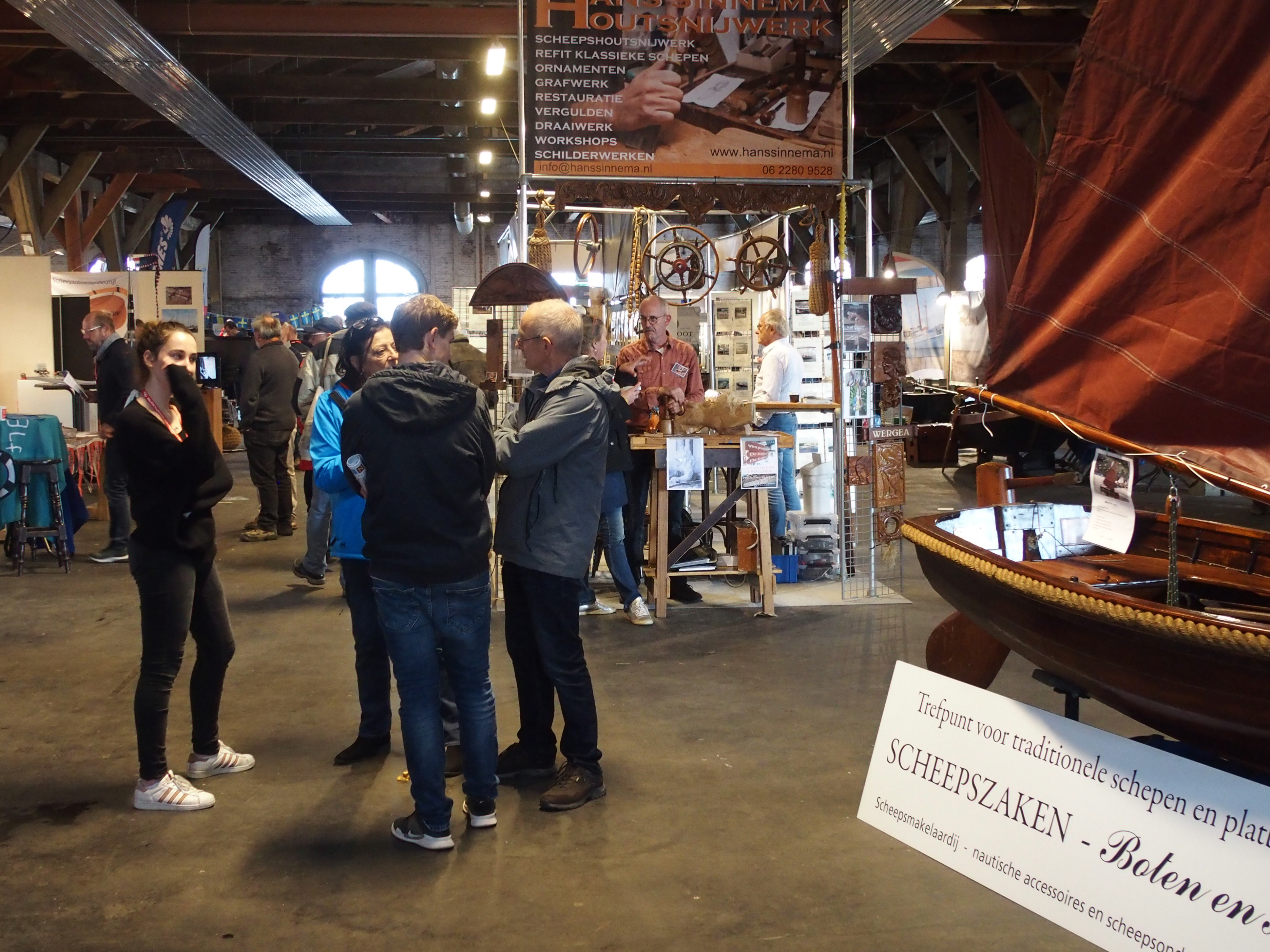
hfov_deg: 43.8
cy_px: 484
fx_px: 1578
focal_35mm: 43
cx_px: 626
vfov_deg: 33.6
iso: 800
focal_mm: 9
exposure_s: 1/30
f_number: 2.8
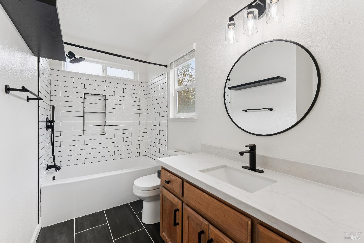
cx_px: 182
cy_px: 122
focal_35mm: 15
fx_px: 155
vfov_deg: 76.2
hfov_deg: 99.3
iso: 100
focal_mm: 15.3
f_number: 9
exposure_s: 1/10
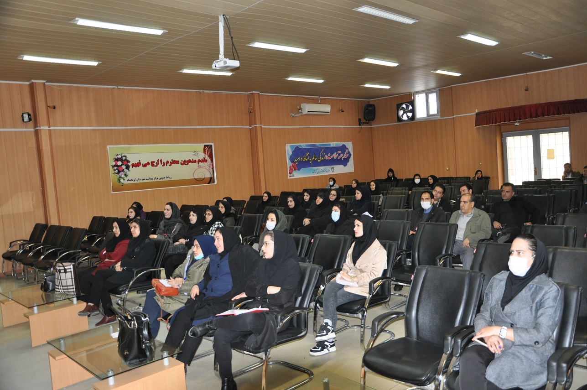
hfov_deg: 59.5
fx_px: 513
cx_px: 294
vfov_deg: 41.6
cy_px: 195
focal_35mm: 32
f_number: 4
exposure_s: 1/60
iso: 800
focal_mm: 21
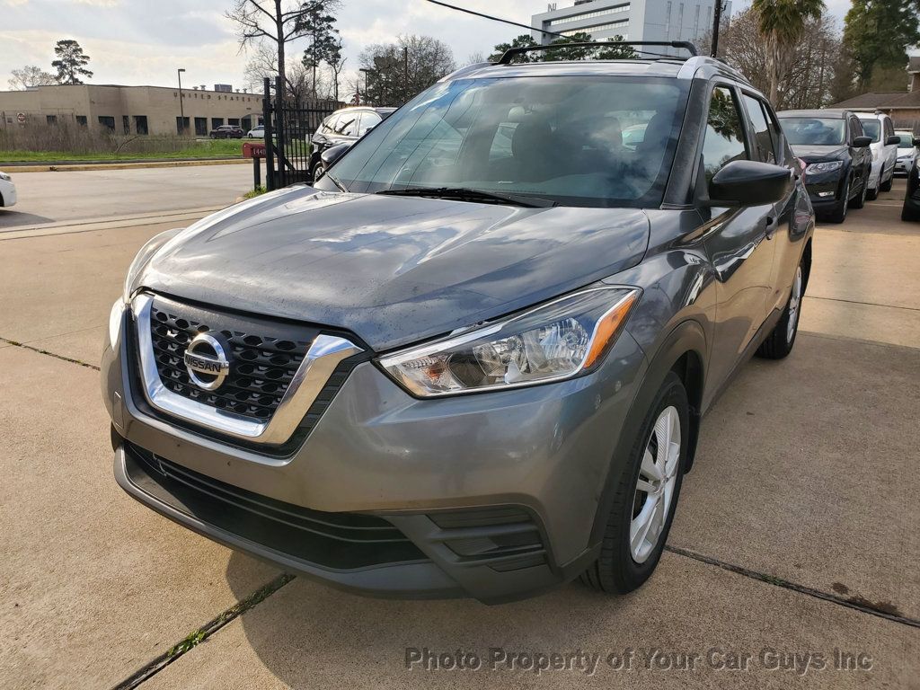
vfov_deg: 53.1
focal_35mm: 26
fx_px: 691
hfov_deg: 67.3
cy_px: 345
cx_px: 460
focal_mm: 4.3
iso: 50
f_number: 2.4
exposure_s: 1/684
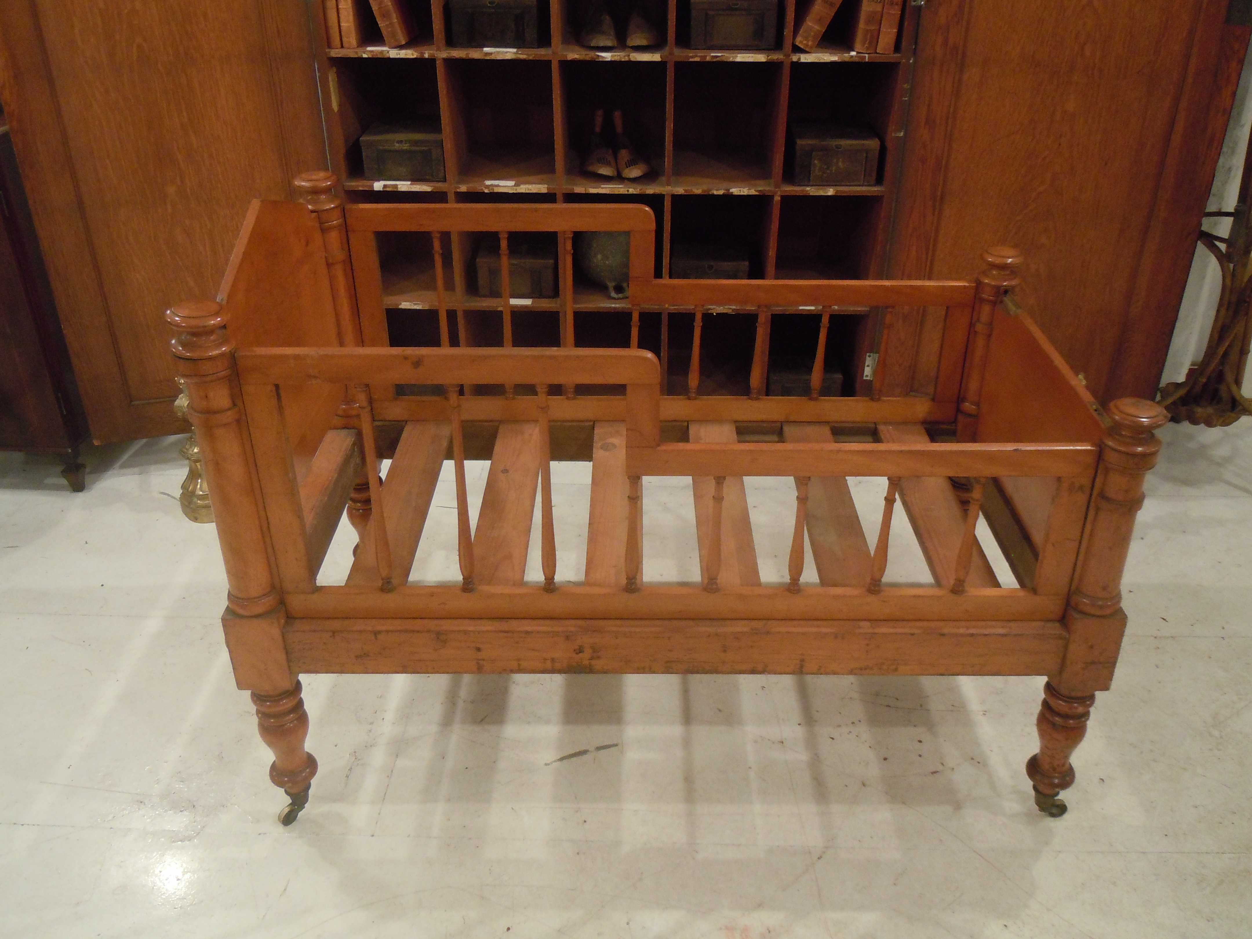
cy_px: 470
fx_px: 1085
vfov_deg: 46.8
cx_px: 626
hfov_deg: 60.0
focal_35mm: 30
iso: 400
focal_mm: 5.4
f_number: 3.5
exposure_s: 1/8
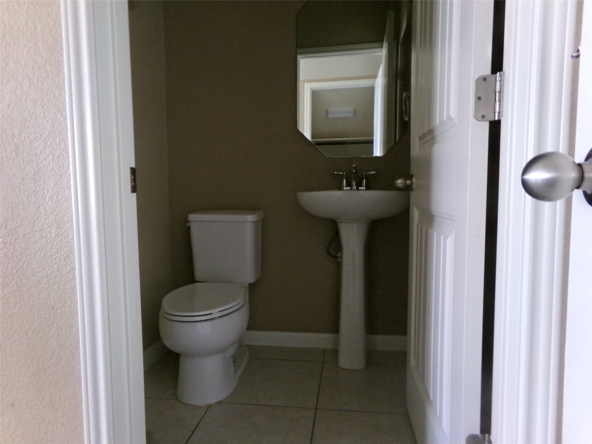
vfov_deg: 56.8
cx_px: 296
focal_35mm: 24
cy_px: 222
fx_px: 410
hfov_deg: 71.6
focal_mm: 4.3
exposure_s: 1/12
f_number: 3.7
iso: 800
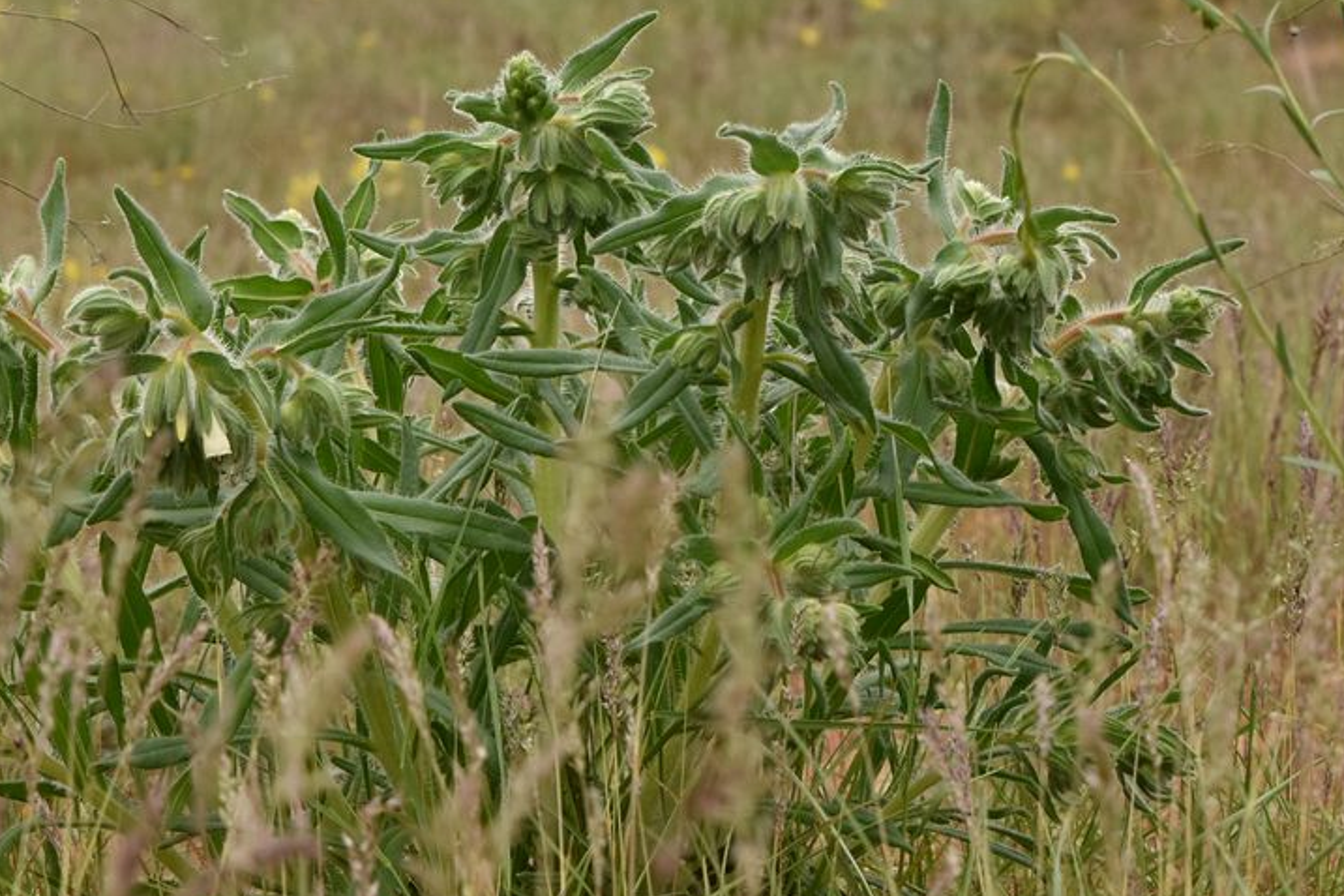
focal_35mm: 161
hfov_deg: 12.7
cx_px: 484
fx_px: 6009
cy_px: 443
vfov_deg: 8.5
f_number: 10
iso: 250
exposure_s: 1/400
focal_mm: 55
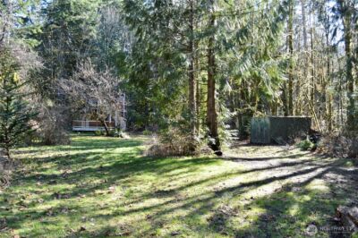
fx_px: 268
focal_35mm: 27
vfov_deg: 47.9
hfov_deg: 67.4
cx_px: 179
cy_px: 119
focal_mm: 18
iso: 100
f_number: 6.3
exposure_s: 1/30
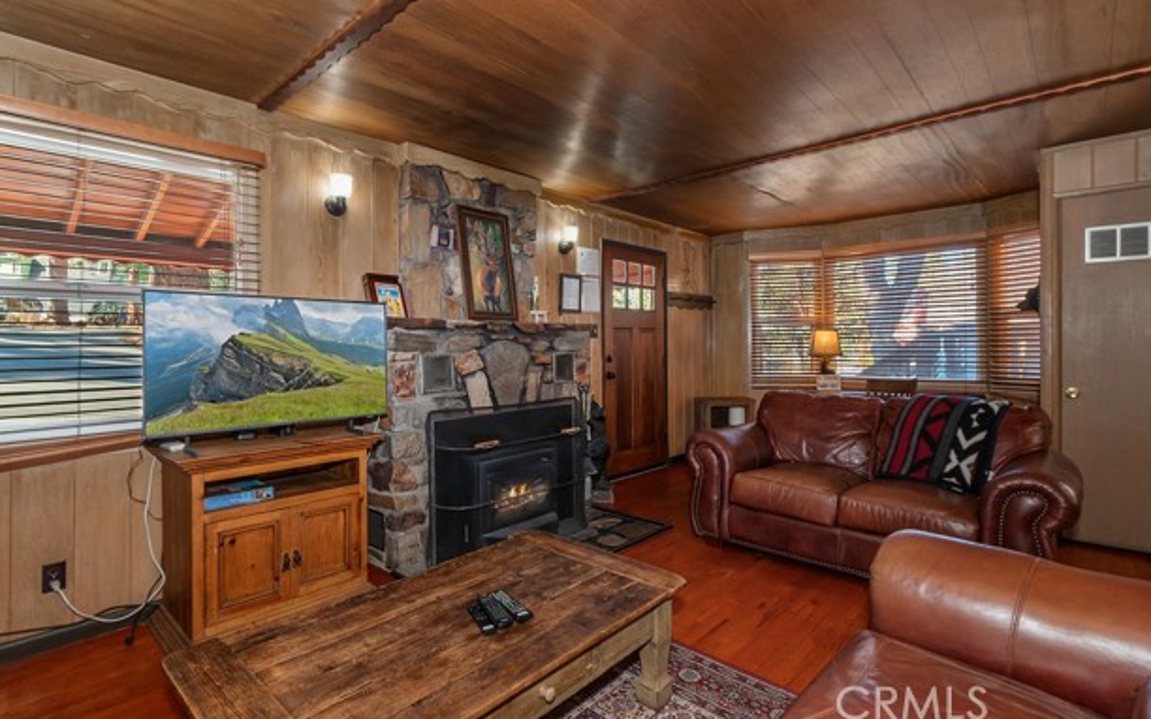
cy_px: 328
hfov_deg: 97.8
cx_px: 574
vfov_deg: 71.1
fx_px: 502
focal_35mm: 16
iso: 400
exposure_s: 1/30
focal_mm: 10
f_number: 8
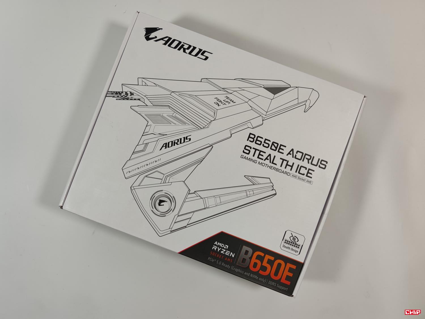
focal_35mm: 25
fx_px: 307
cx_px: 212
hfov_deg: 69.4
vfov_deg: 54.9
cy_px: 160
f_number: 1.85
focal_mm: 6.78
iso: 50
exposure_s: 1/103
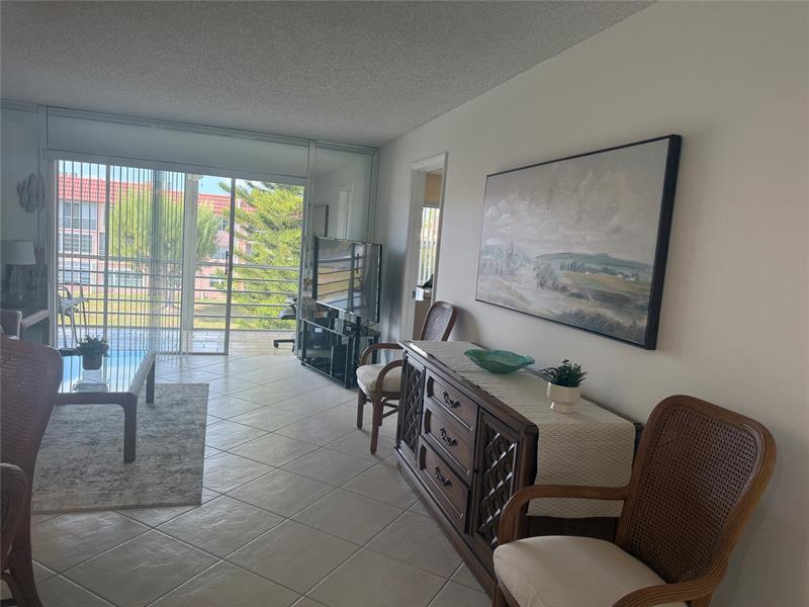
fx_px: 561
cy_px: 304
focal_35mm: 24
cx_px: 404
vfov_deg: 56.8
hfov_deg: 71.6
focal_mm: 6.76
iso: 125
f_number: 1.78
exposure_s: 1/224
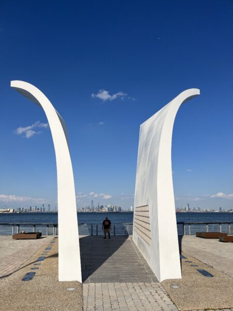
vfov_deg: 67.3
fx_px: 233
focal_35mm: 26
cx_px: 116
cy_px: 156
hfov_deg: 53.1
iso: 50
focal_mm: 5.1
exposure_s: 1/7874
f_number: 1.6
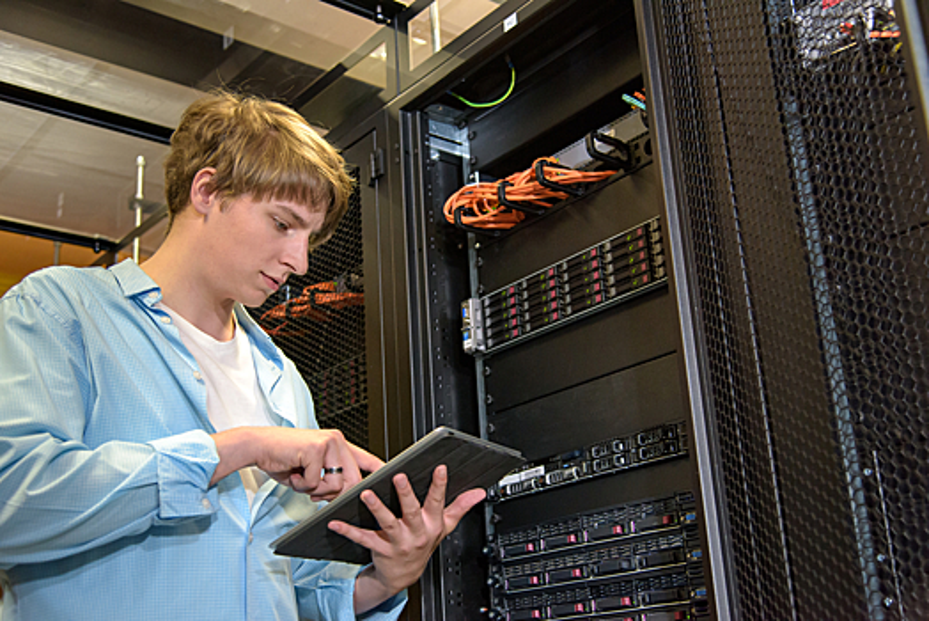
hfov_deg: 44.5
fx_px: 1136
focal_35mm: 44
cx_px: 464
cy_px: 310
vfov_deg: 30.6
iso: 4000
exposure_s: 1/200
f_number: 4.5
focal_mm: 44
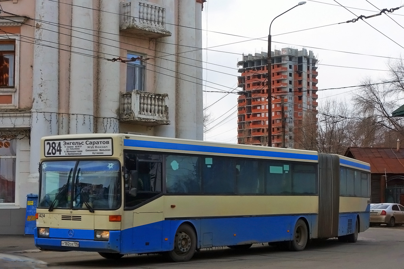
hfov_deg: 41.9
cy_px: 134
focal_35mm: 47
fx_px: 527
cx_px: 202
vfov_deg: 28.6
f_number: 5
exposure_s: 1/500
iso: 125
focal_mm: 17.6
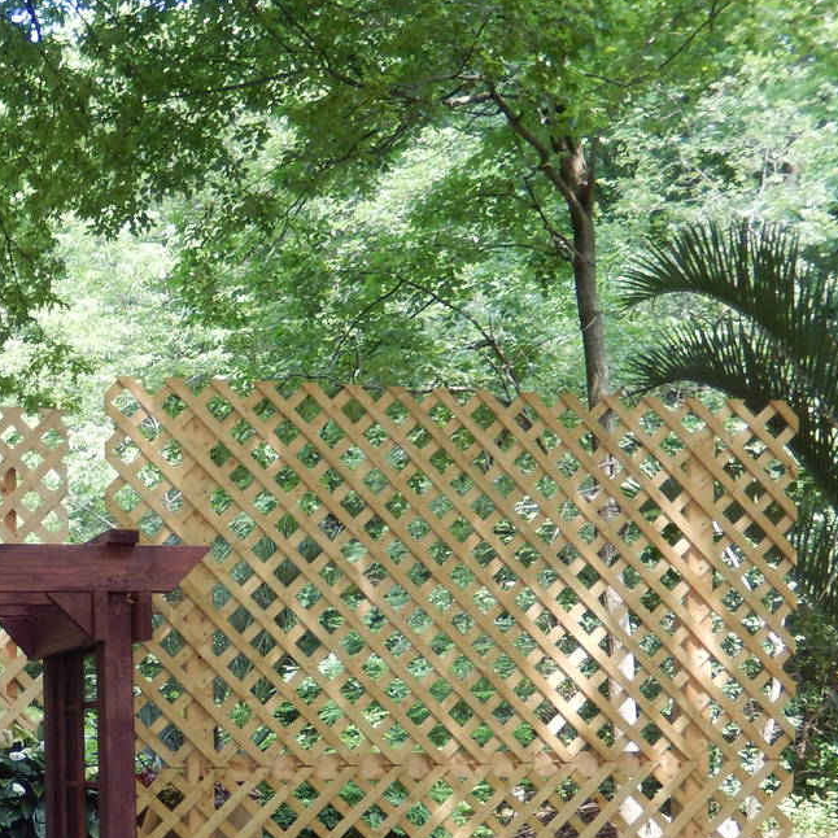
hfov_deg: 23.5
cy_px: 739
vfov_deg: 24.0
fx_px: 1917
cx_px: -25
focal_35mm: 70
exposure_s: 1/60
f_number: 3.8
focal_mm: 5.7
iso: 125
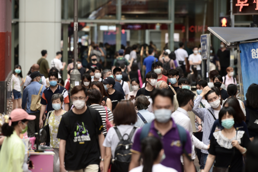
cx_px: 129
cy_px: 86
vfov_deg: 6.9
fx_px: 1433
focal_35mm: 200
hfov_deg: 10.3
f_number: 4
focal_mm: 200
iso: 160
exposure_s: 1/160
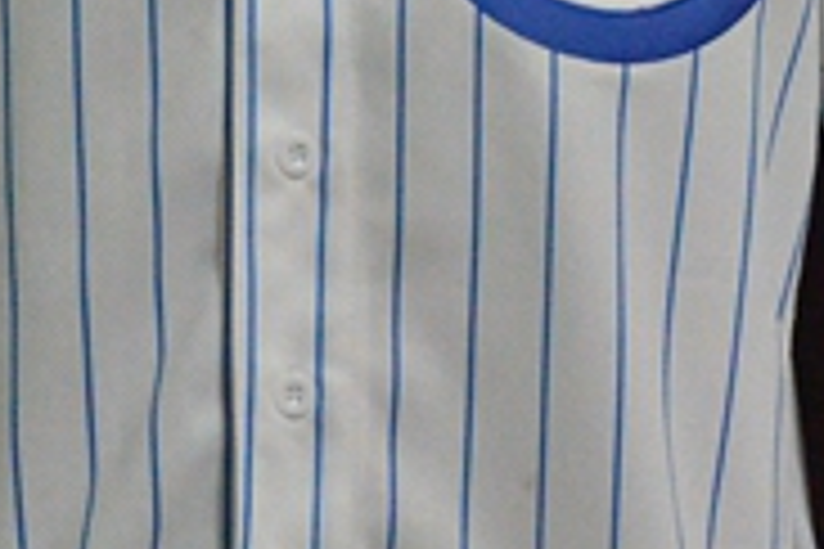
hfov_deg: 5.2
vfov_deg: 3.5
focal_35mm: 393
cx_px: 901
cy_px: 86
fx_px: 8995
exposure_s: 1/80
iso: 4000
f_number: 5
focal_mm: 60
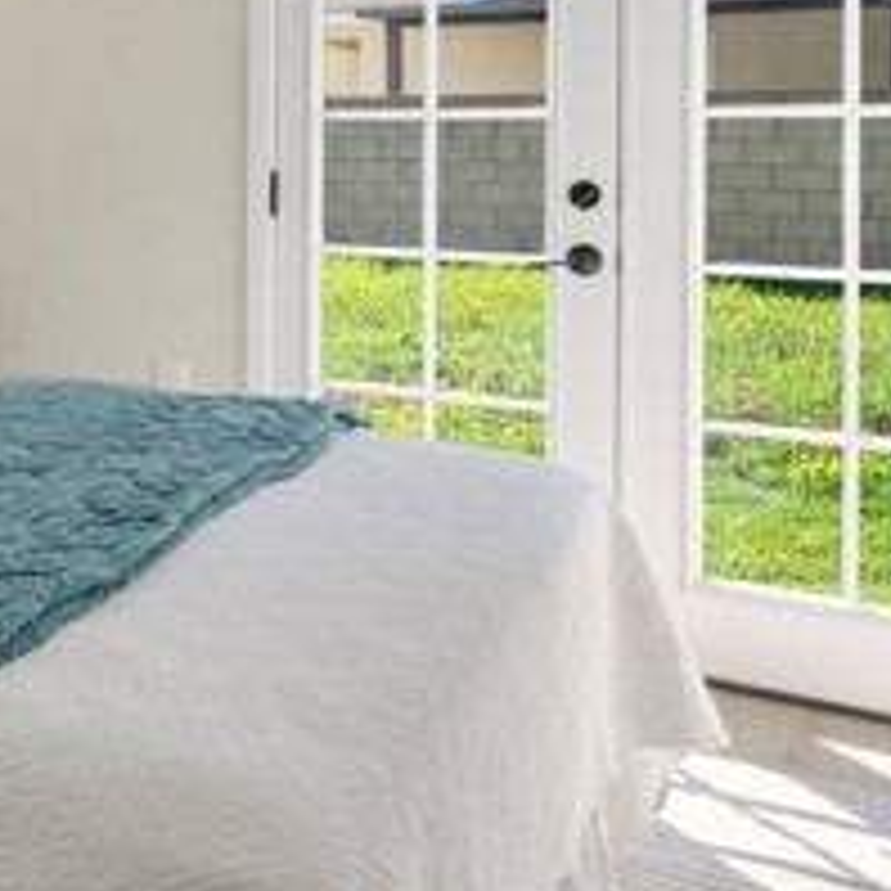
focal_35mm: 44
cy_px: 178
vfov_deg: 37.0
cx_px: -184
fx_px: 1281
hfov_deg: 31.8
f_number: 8
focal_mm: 16
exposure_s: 1/40
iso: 100
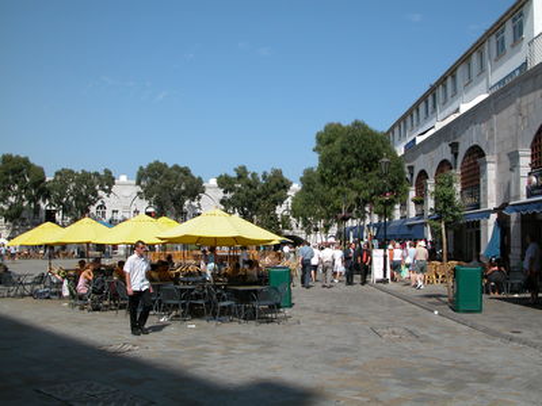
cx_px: 271
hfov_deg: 52.6
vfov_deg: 40.7
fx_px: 548
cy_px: 203
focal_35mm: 35
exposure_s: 1/352
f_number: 7.1
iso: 100
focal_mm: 8.9
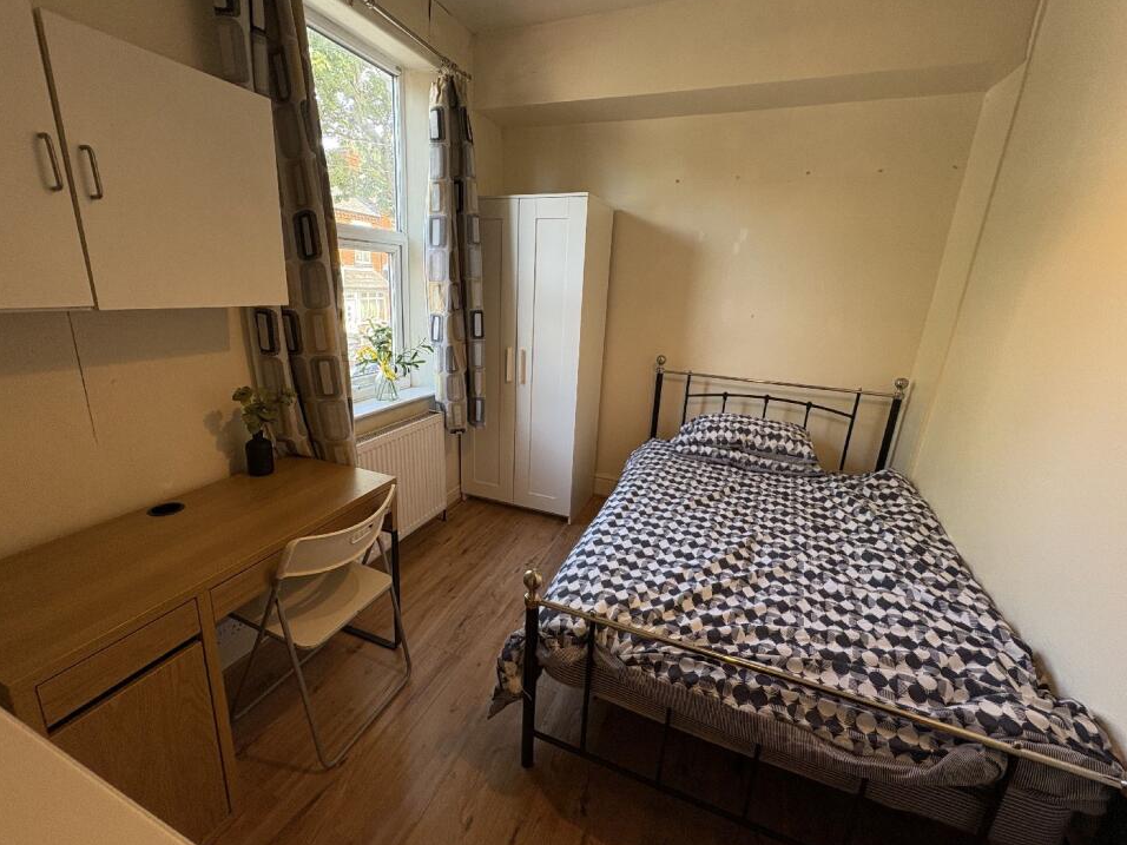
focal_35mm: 15
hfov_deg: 98.1
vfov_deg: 81.7
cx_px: 542
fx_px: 488
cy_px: 422
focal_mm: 2.22
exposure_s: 1/97
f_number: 2.2
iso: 200
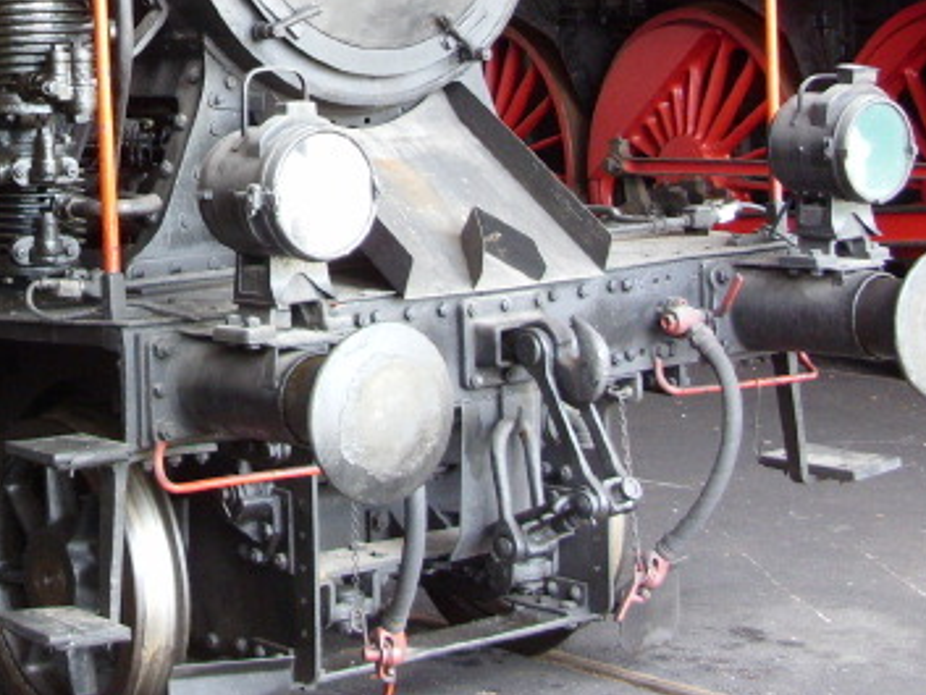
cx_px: -5
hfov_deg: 21.9
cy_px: 0
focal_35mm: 86
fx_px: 2301
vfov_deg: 16.8
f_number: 2.8
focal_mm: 6.3
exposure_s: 1/30
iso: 100
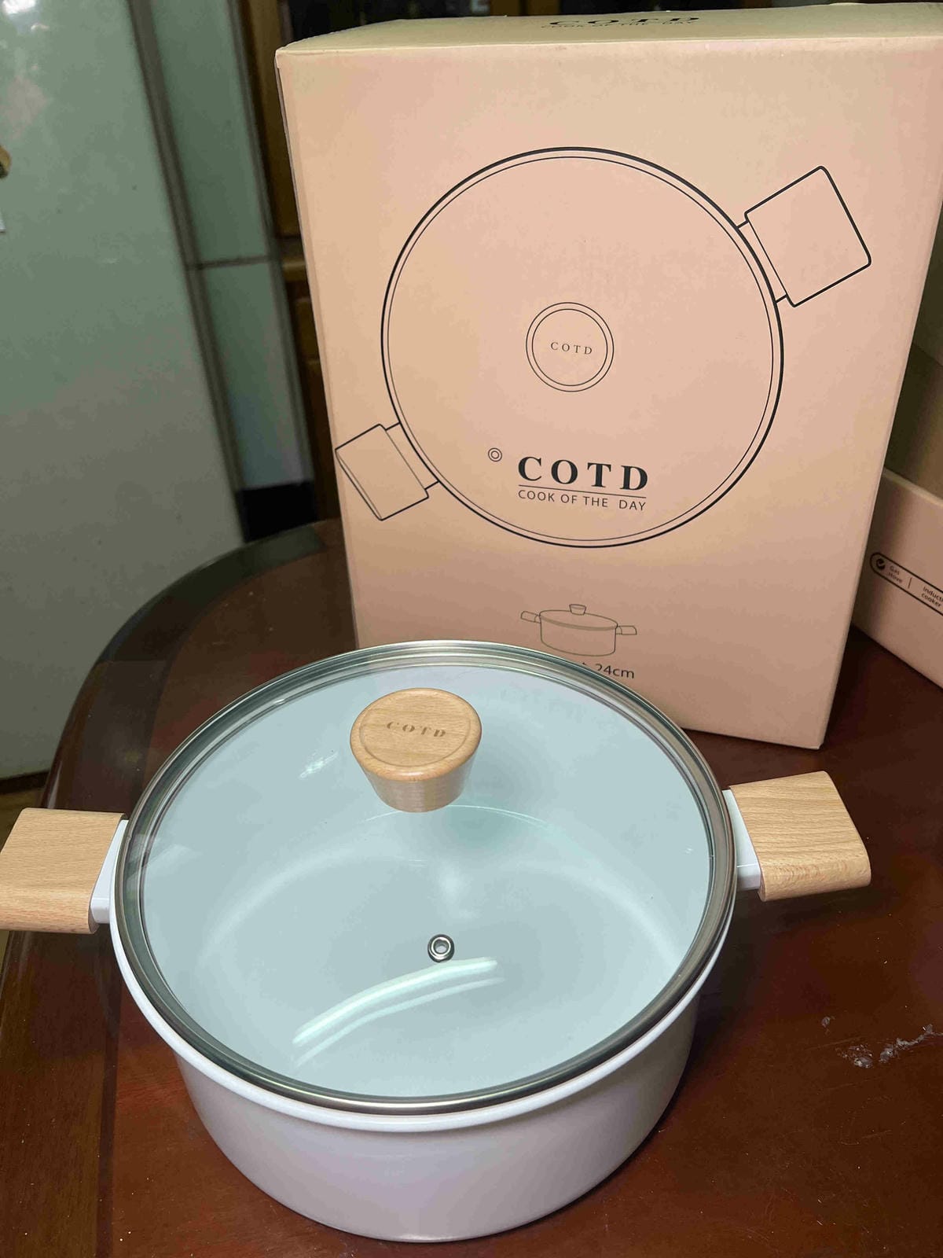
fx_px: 944
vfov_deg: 67.3
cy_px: 629
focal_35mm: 26
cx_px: 472
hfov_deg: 53.1
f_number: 1.5
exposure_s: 1/120
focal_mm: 5.7
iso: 125
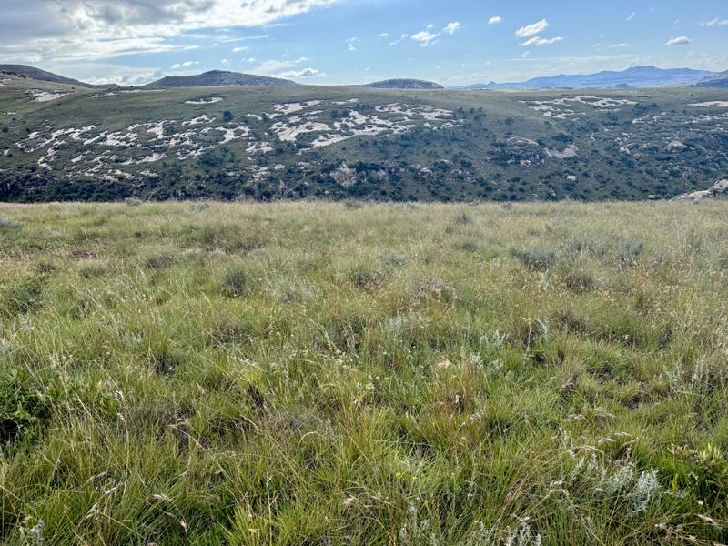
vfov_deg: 56.8
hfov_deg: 71.6
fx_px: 505
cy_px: 273
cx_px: 364
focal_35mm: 24
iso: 100
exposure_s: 1/2299
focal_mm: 6.76
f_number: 1.78
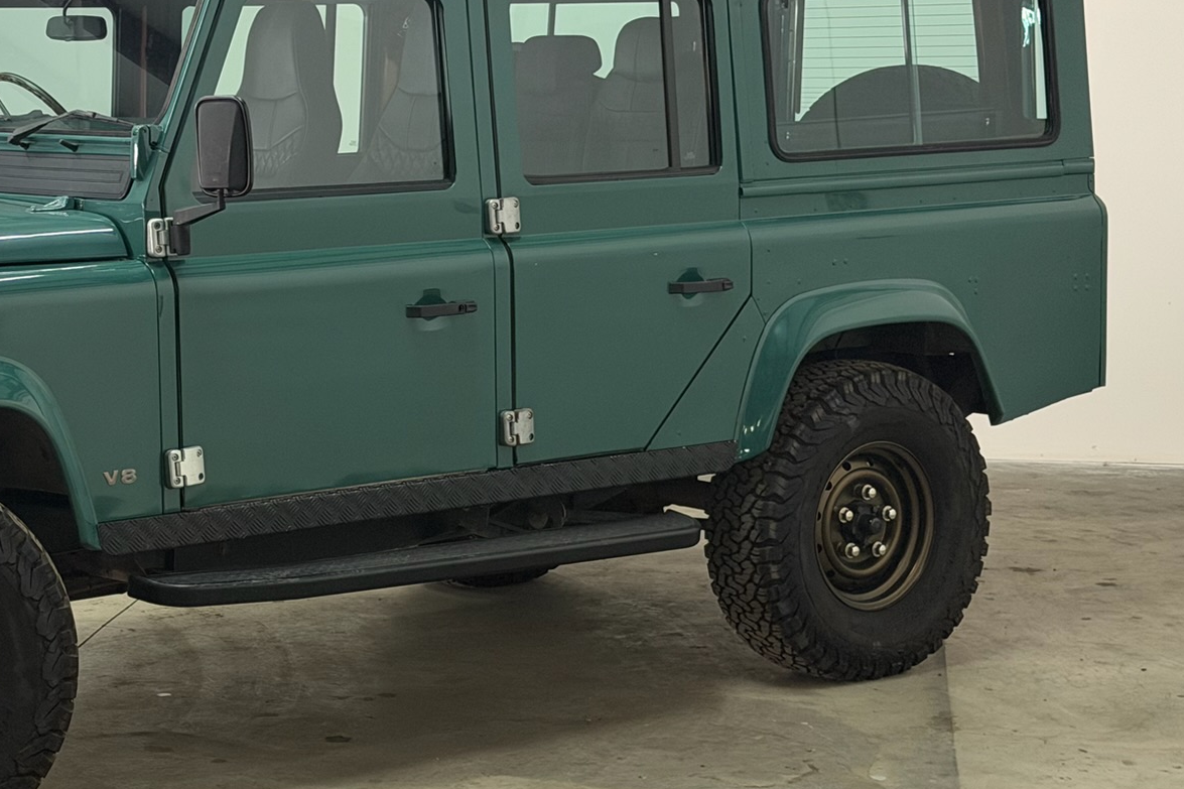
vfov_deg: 15.7
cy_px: 310
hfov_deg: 23.2
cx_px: 310
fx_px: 2861
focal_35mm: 87
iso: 200
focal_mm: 6.76
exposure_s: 1/60
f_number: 1.78
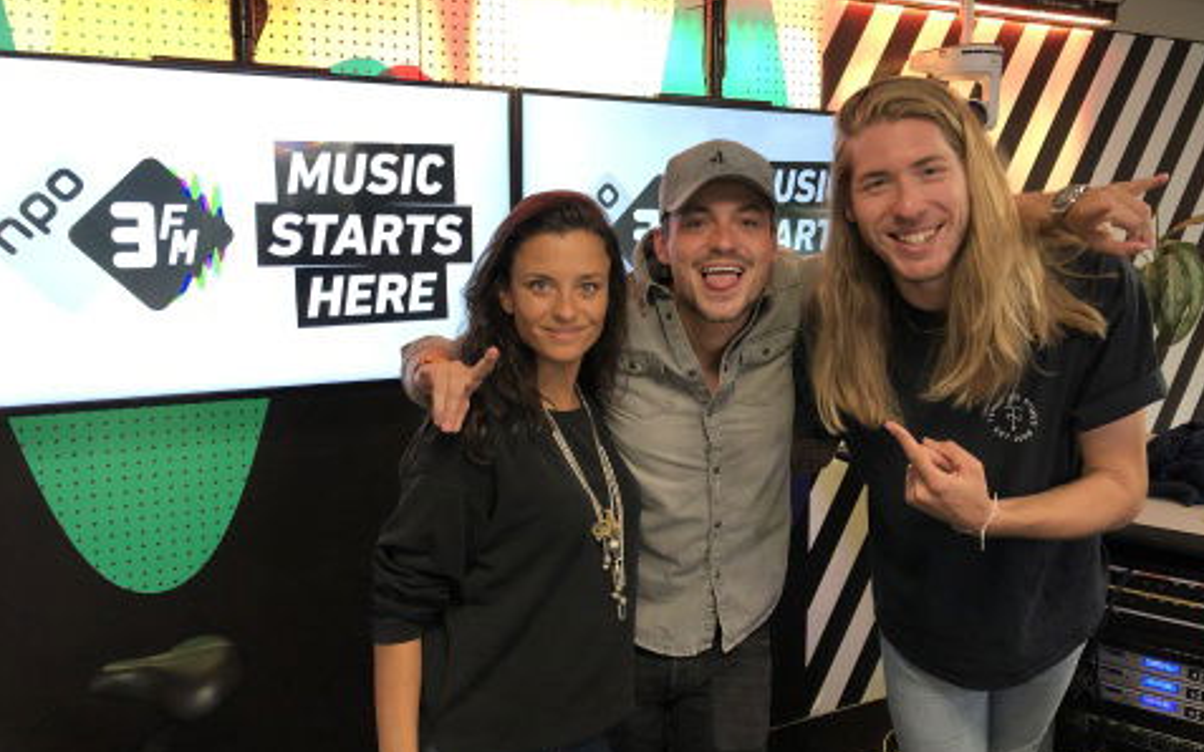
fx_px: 1017
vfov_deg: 40.6
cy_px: 352
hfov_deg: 61.2
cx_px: 603
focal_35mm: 31
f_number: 1.8
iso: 64
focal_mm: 3.99
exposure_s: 1/17
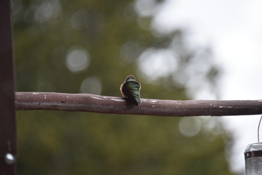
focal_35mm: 300
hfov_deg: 6.9
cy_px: 88
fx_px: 2184
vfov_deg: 4.6
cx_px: 131
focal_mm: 300
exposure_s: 1/640
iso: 500
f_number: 5.6
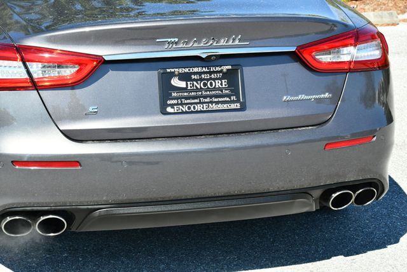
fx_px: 1086
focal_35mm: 96
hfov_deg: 21.2
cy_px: 136
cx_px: 204
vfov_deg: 14.3
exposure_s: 1/250
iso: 180
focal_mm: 48
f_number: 8
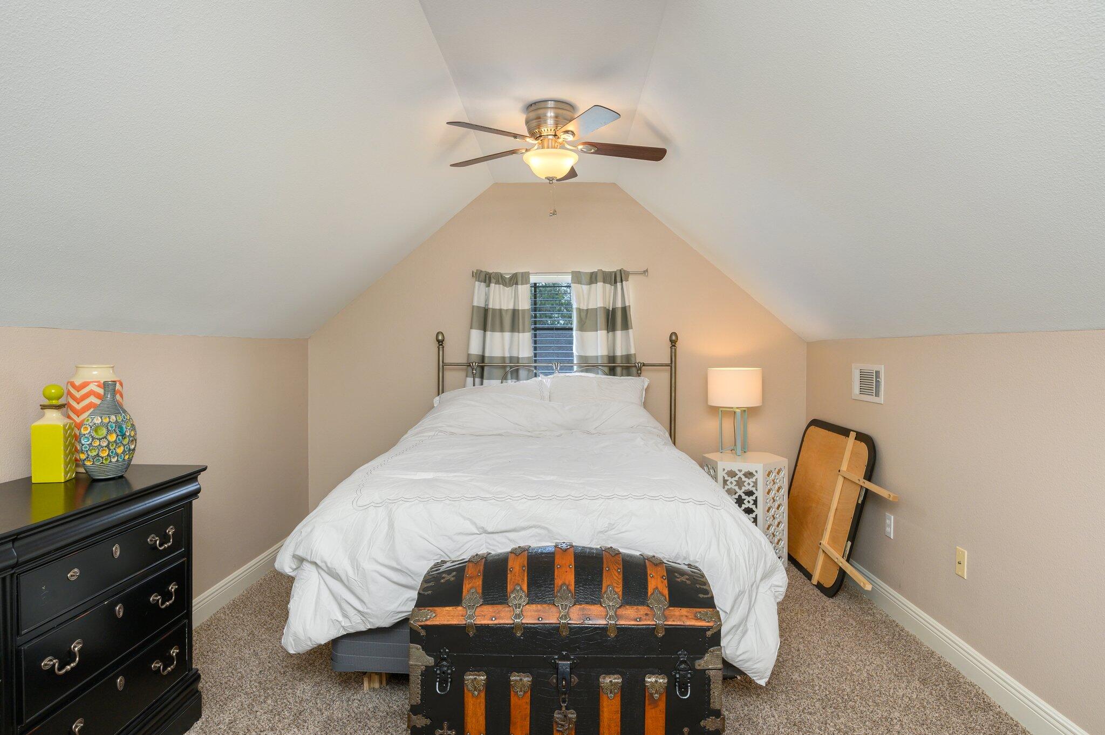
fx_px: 644
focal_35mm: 21
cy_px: 368
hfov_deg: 81.2
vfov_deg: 59.4
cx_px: 552
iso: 320
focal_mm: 21
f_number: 9
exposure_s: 1/30
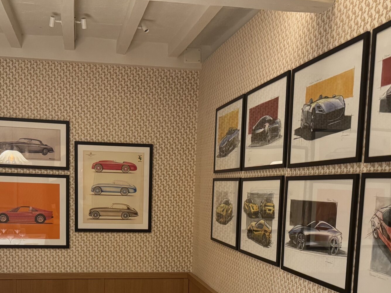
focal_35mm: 46
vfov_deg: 30.4
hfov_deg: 41.0
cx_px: 155
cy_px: 254
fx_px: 520
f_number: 1.78
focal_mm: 6.76
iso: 500
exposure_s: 1/50
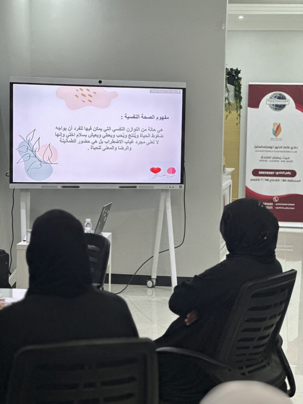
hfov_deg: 19.1
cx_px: 152
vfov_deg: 25.3
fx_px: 899
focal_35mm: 77
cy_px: 202
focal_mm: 9
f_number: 2.8
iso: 250
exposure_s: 1/100
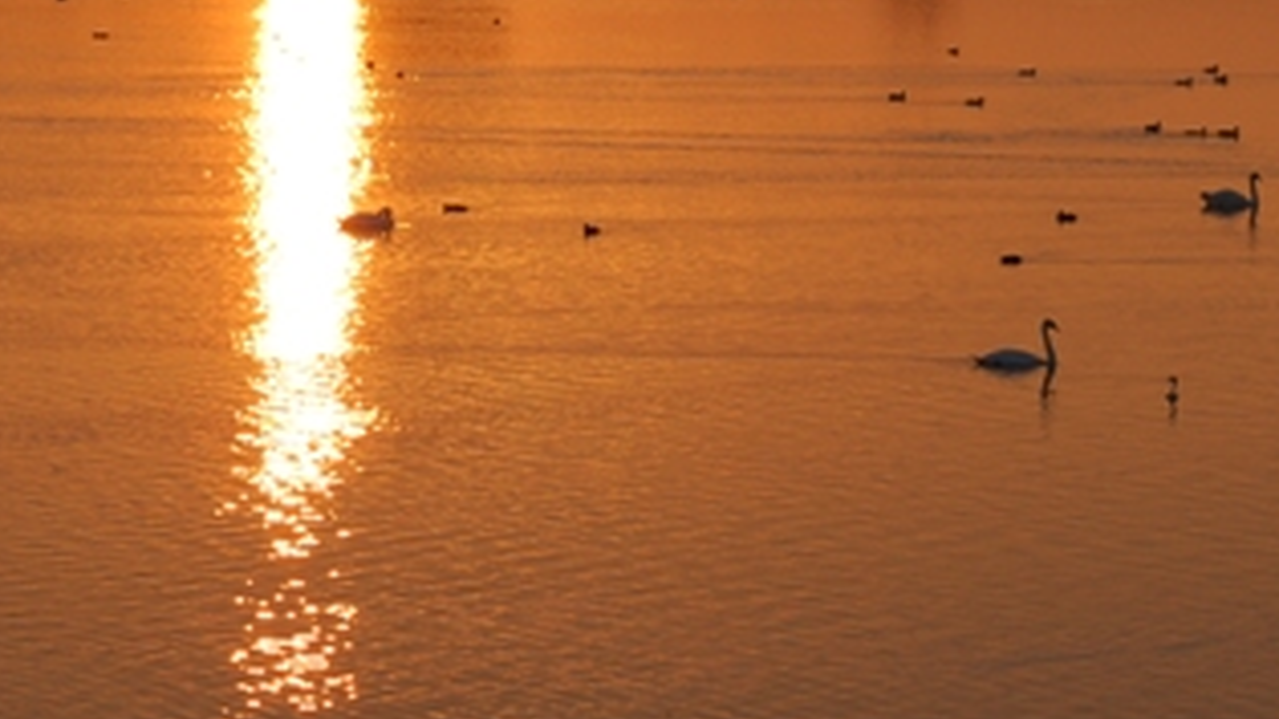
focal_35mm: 249
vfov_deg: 4.9
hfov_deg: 8.7
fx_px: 8442
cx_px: 414
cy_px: -97
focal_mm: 78
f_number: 7.1
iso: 200
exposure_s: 1/800
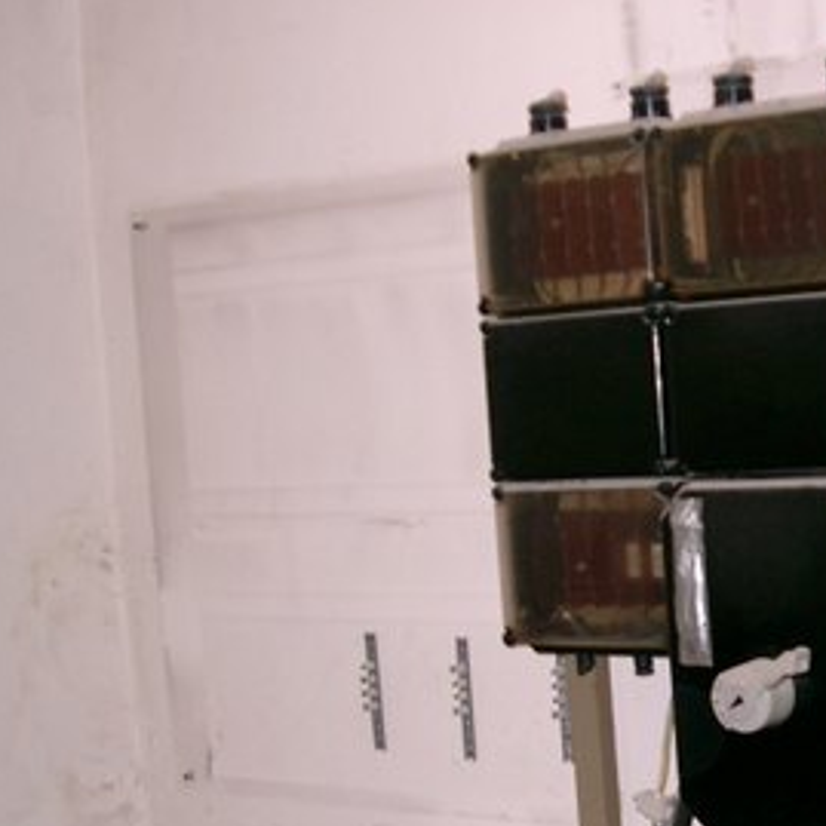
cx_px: 755
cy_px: 605
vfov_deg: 23.5
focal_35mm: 73
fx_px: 1971
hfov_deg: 23.0
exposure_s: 1/60
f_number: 2.6
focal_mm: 7.6
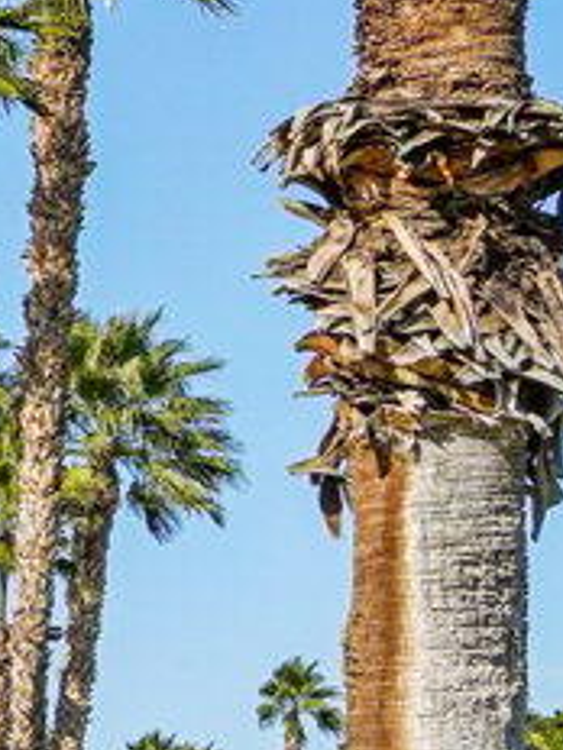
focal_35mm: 255
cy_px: 997
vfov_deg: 7.7
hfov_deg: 5.1
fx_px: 5530
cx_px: -1838
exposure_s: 1/320
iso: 100
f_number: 8
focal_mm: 30
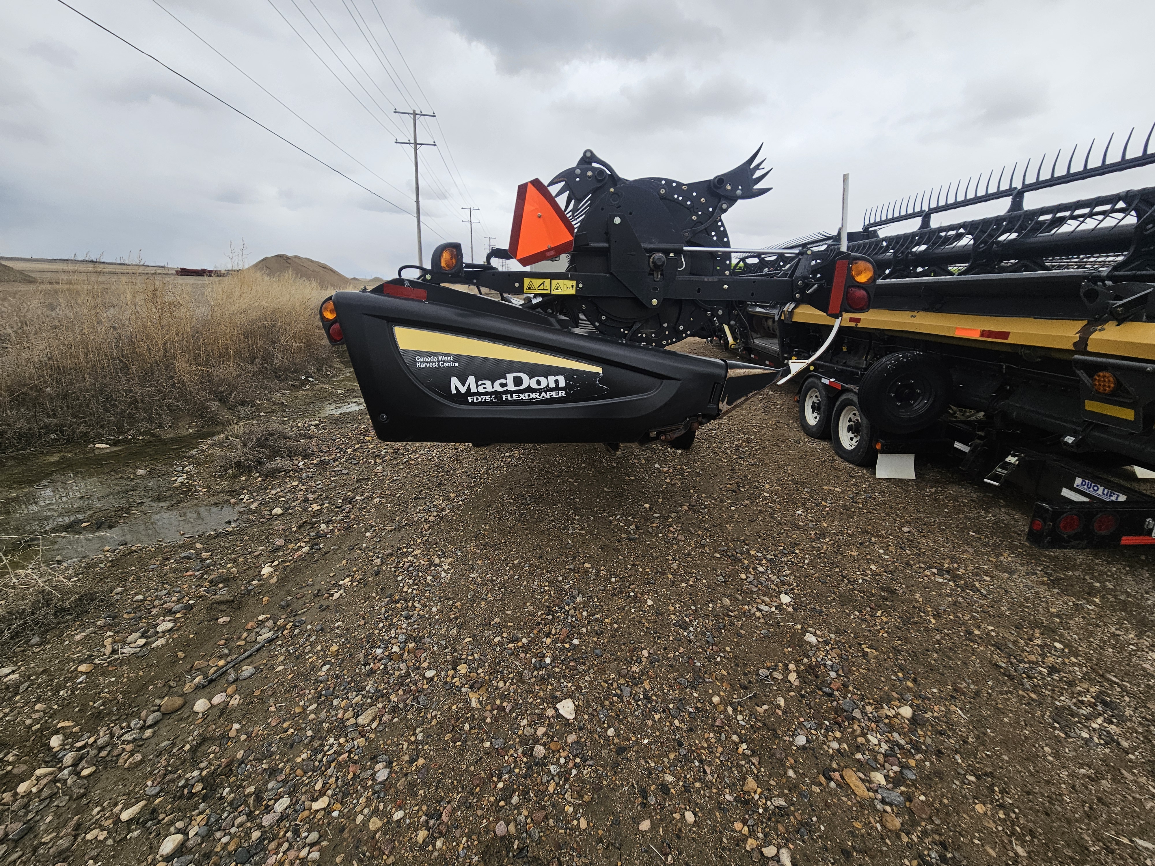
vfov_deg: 89.9
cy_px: 433
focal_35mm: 13
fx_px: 434
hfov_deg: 106.2
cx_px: 578
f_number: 2.2
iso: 50
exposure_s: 1/1723
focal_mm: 2.2
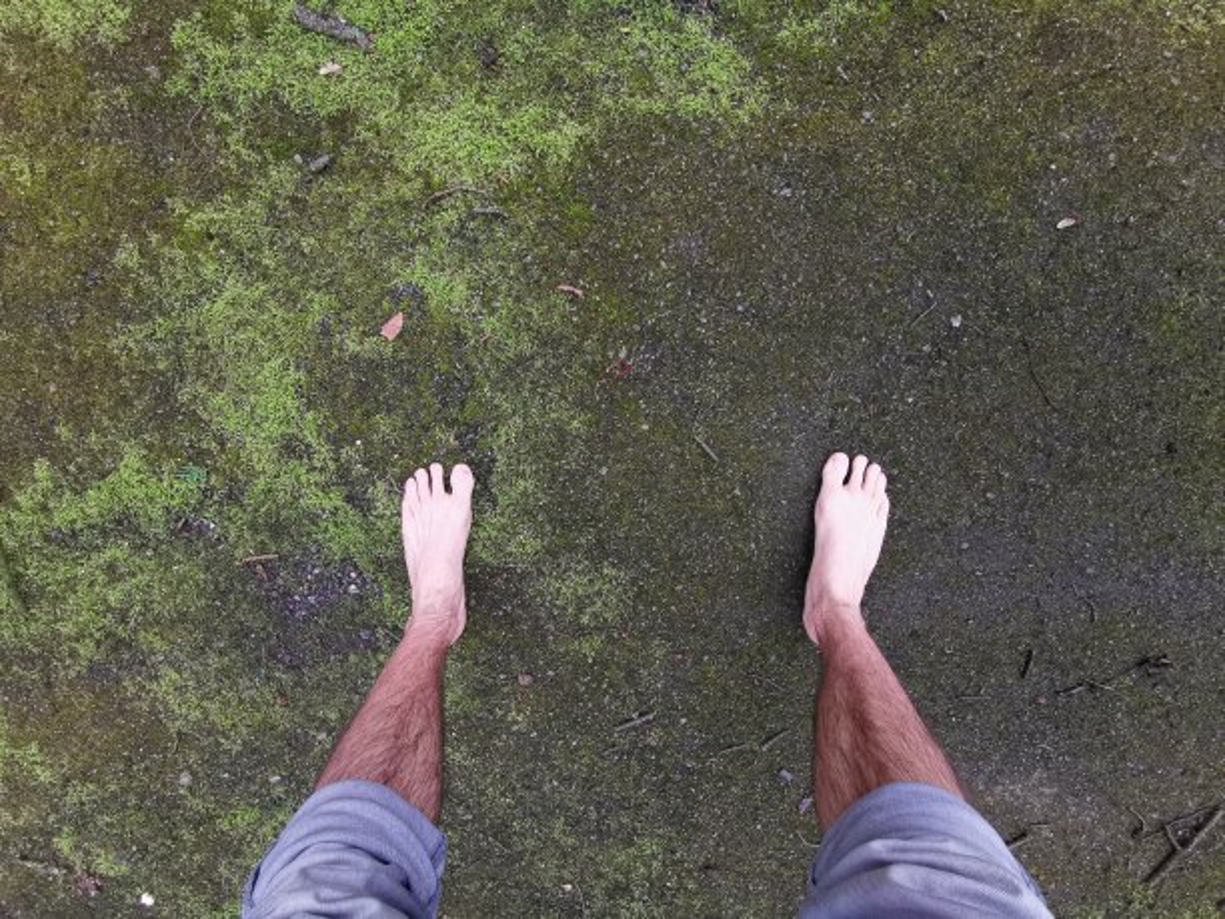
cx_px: 612
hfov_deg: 94.5
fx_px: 566
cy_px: 460
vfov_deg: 78.1
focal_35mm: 16
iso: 80
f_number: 2.2
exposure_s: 1/100
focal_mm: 2.35
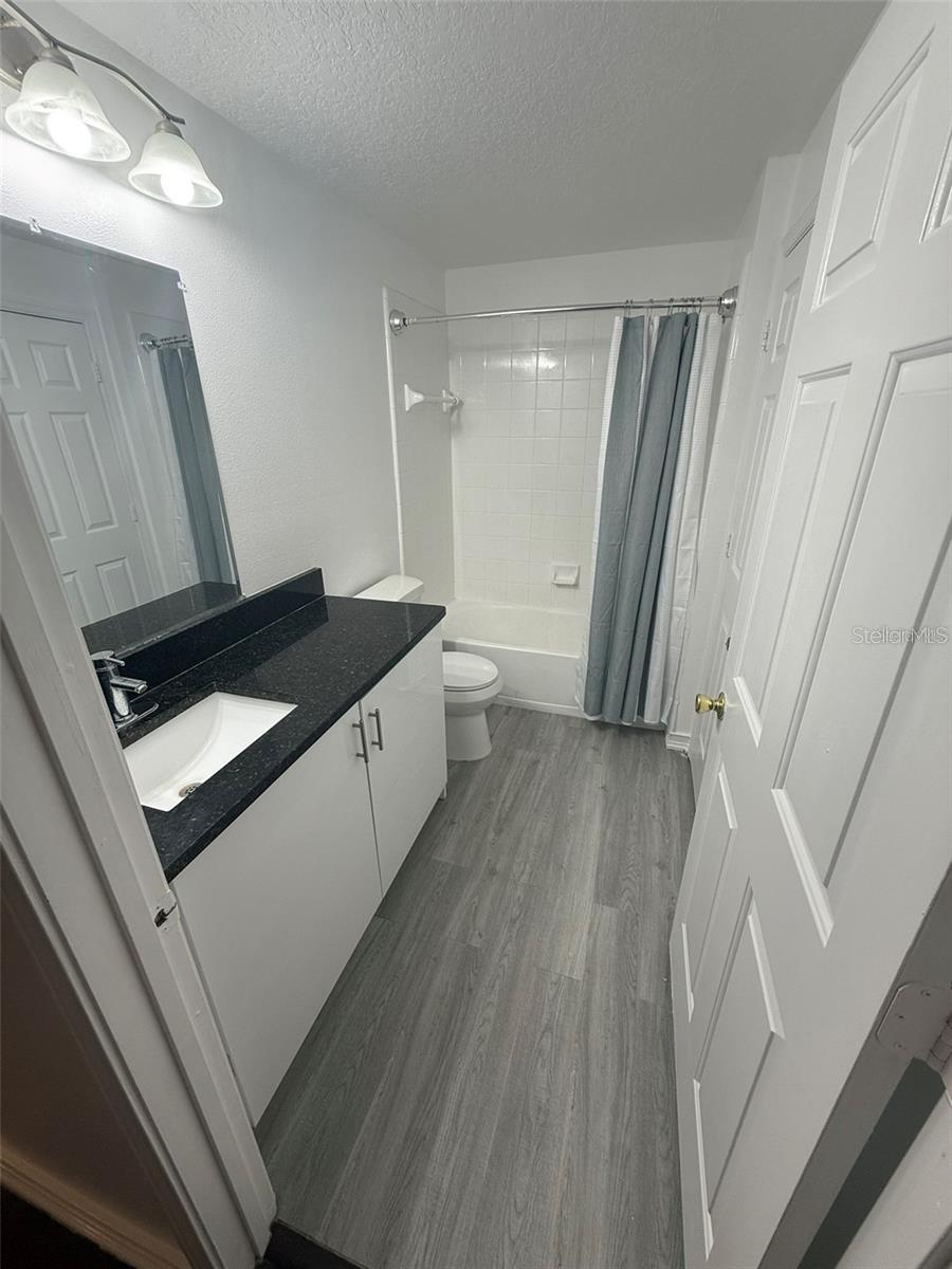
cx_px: 476
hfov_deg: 85.7
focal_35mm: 14
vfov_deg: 102.1
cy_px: 634
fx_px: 513
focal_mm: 2.22
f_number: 2.2
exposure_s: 1/120
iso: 100
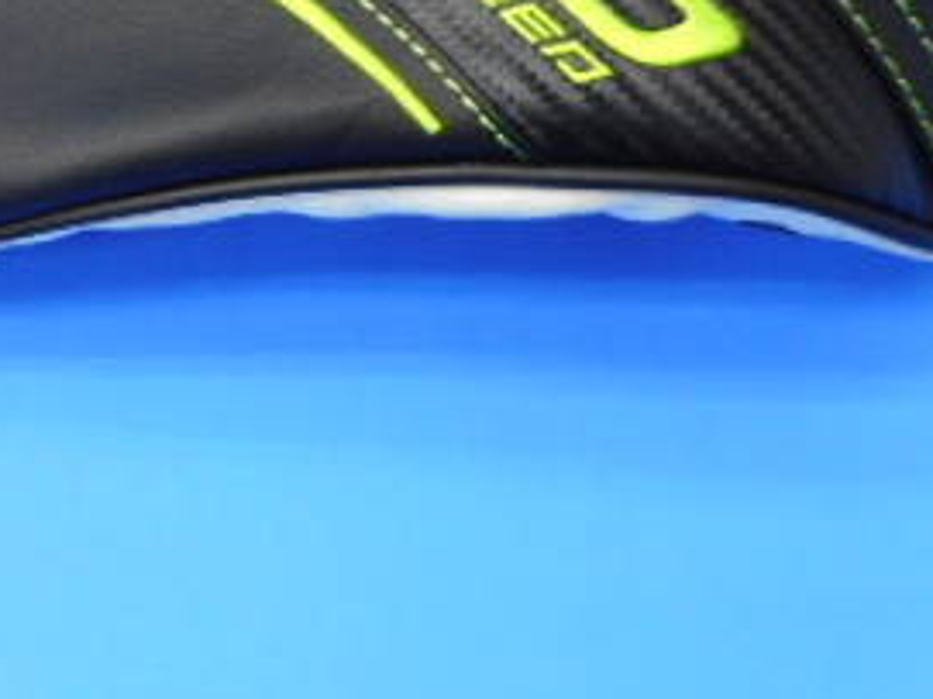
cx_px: 255
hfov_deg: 32.2
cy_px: -86
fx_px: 1590
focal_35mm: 59
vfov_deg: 23.2
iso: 160
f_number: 3.7
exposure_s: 1/30
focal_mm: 4.5
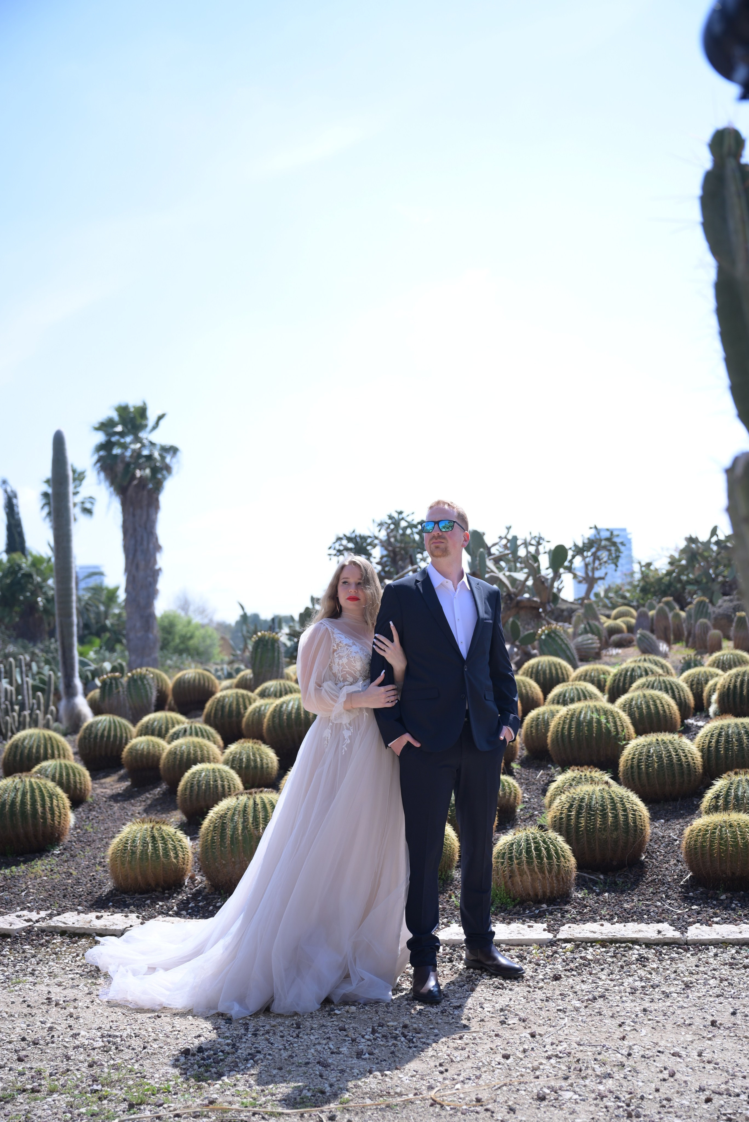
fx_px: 1216
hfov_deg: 34.2
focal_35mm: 39
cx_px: 374
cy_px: 561
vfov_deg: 49.5
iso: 100
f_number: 3.2
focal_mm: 39
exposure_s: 1/1000
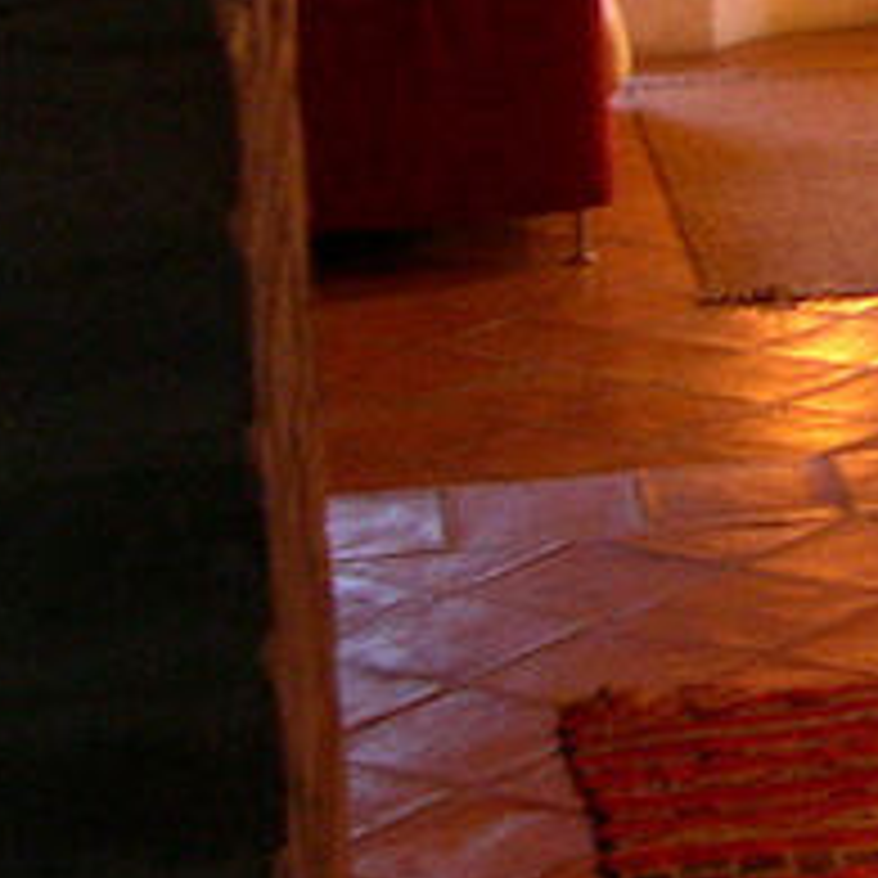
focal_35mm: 138
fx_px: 3960
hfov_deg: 11.7
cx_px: 1585
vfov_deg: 12.2
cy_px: -311
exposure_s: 1/1.8
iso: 400
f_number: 2.8
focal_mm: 8
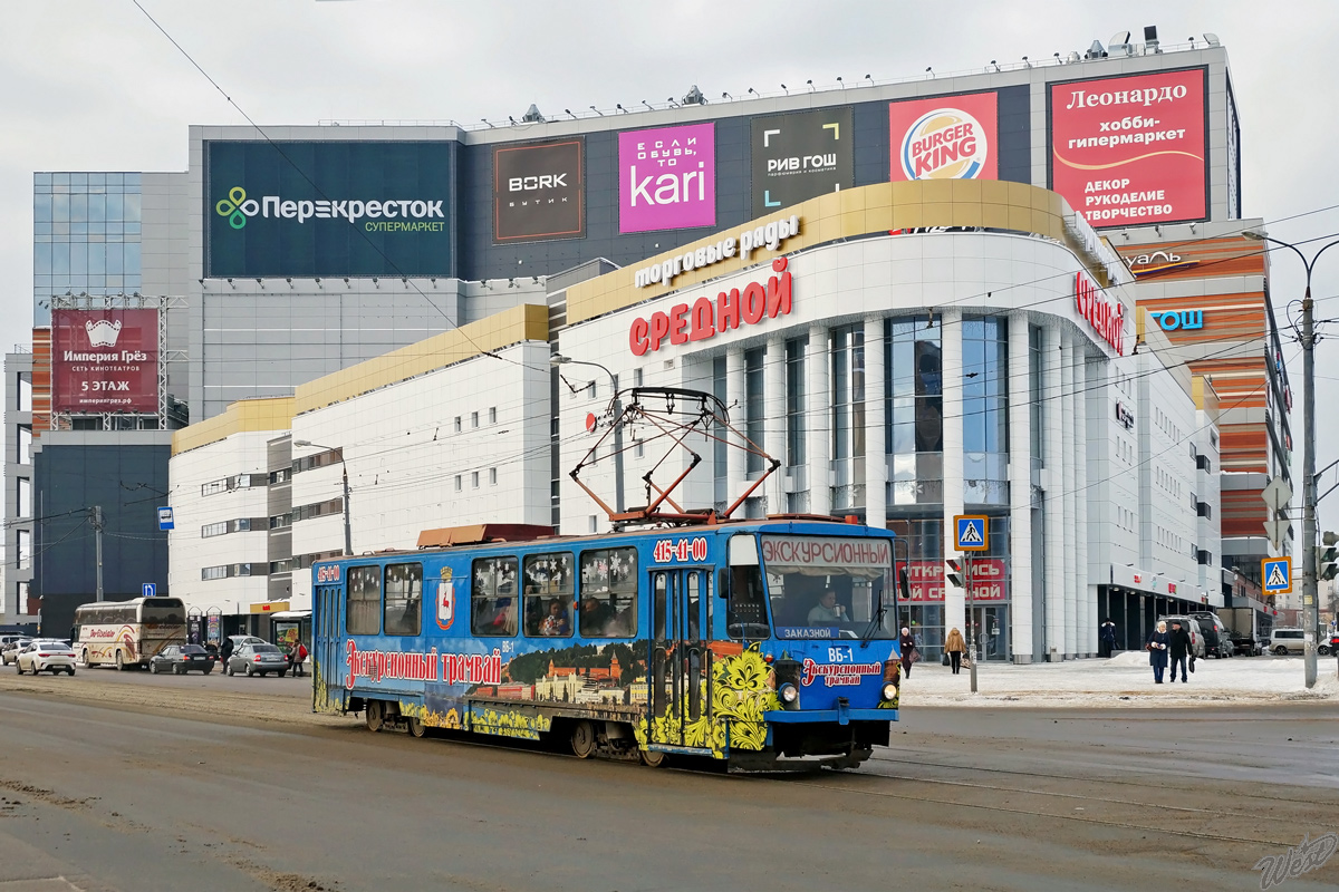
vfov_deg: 31.9
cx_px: 670
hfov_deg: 46.4
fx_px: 1562
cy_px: 446
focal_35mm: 42
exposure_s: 1/640
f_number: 5.6
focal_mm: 28
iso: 400
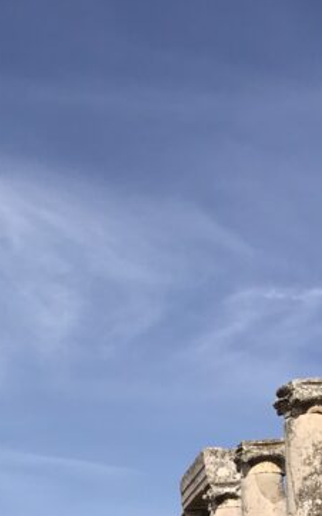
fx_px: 1180
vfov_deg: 23.0
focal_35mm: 84
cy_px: 589
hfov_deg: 15.2
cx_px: -10
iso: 20
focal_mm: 3.99
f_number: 1.8
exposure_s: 1/3546
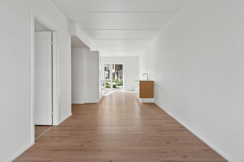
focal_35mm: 20
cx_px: 122
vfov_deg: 63.2
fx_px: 132
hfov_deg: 85.4
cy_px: 81
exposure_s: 1/80
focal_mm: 13
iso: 200
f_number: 8
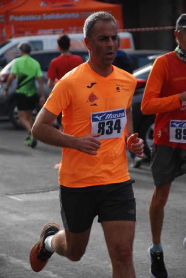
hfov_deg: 7.4
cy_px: 139
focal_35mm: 188
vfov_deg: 10.9
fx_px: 1446
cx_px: 93
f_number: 5.6
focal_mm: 125
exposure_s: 1/1000
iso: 1000
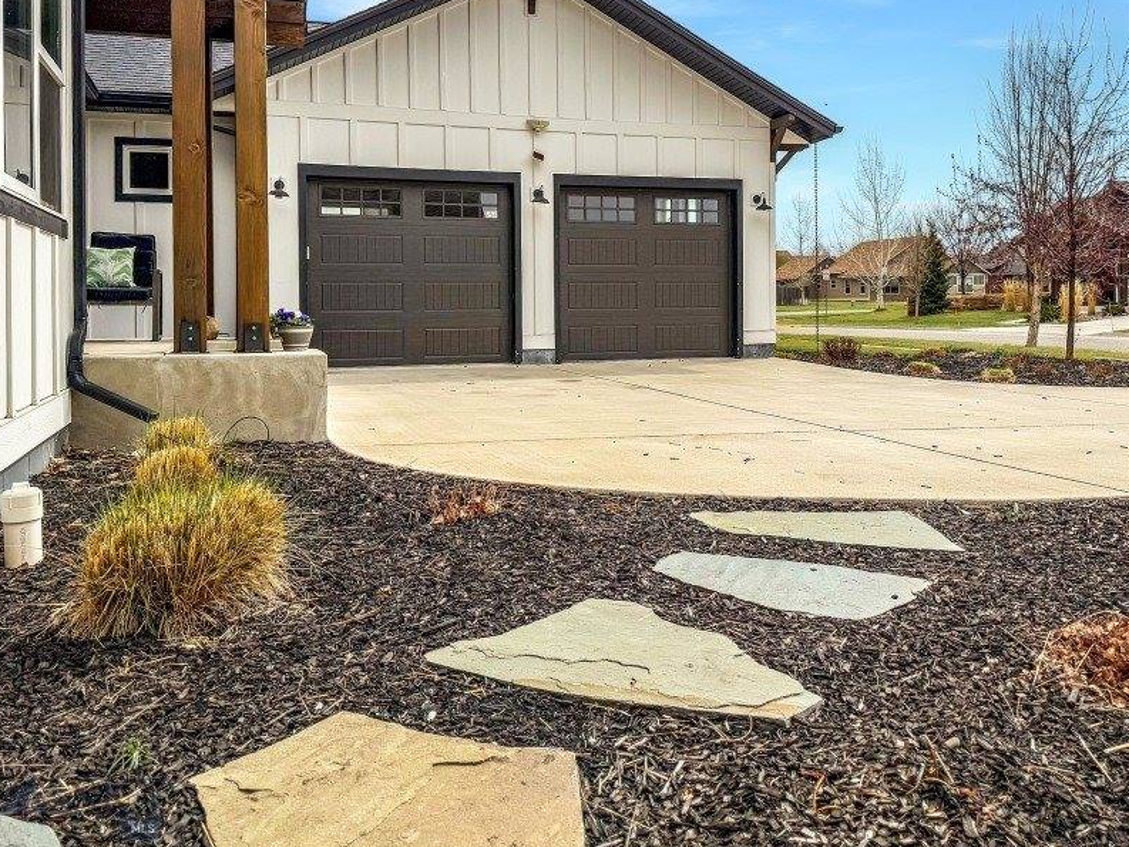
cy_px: 312
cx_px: 622
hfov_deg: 58.2
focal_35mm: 31
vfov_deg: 45.0
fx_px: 1011
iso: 80
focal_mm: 6.76
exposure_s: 1/8000
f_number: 1.8
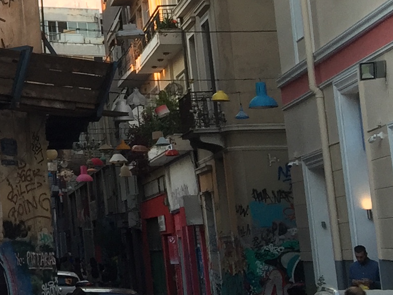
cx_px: -383
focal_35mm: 116
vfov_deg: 12.5
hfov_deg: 14.3
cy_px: -56
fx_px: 1317
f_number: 2.2
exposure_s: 1/50
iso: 32
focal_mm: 4.15
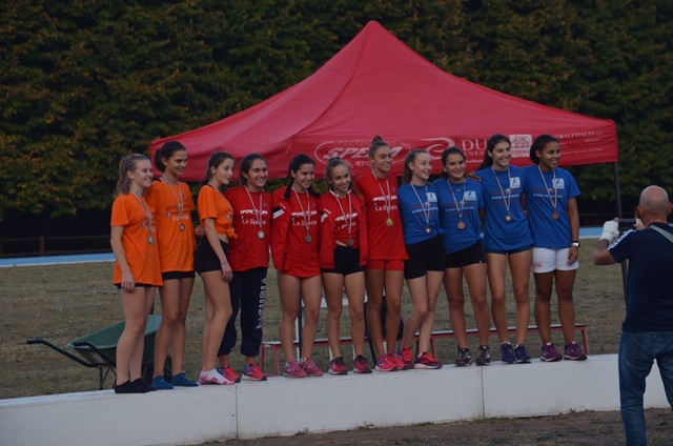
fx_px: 3358
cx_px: 336
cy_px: 223
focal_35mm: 180
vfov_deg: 7.6
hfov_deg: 11.4
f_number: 7.1
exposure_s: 1/200
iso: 200
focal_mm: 120
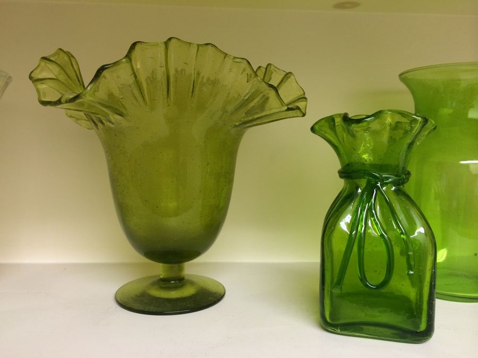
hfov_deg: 60.0
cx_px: 239
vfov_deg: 46.8
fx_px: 414
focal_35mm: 30
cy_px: 179
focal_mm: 4.12
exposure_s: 1/30
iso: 80
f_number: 2.2
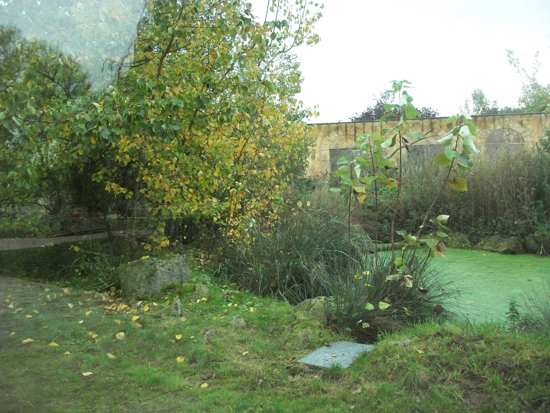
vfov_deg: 44.2
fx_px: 508
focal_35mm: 32
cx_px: 275
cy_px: 206
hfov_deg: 56.8
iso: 430
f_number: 2.9
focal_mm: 5.7
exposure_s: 1/500
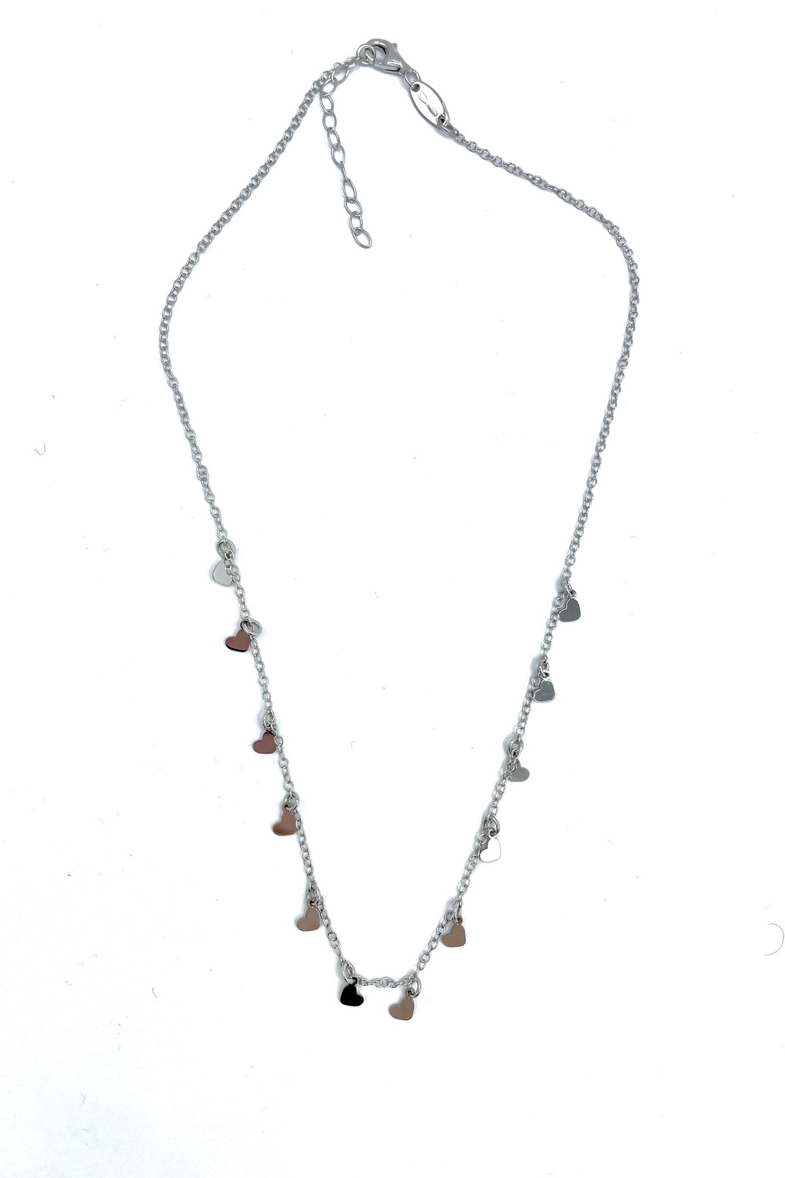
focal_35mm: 28
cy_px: 569
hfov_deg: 46.4
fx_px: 916
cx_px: 401
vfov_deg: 65.5
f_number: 1.6
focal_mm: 4.2
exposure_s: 1/3610
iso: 32
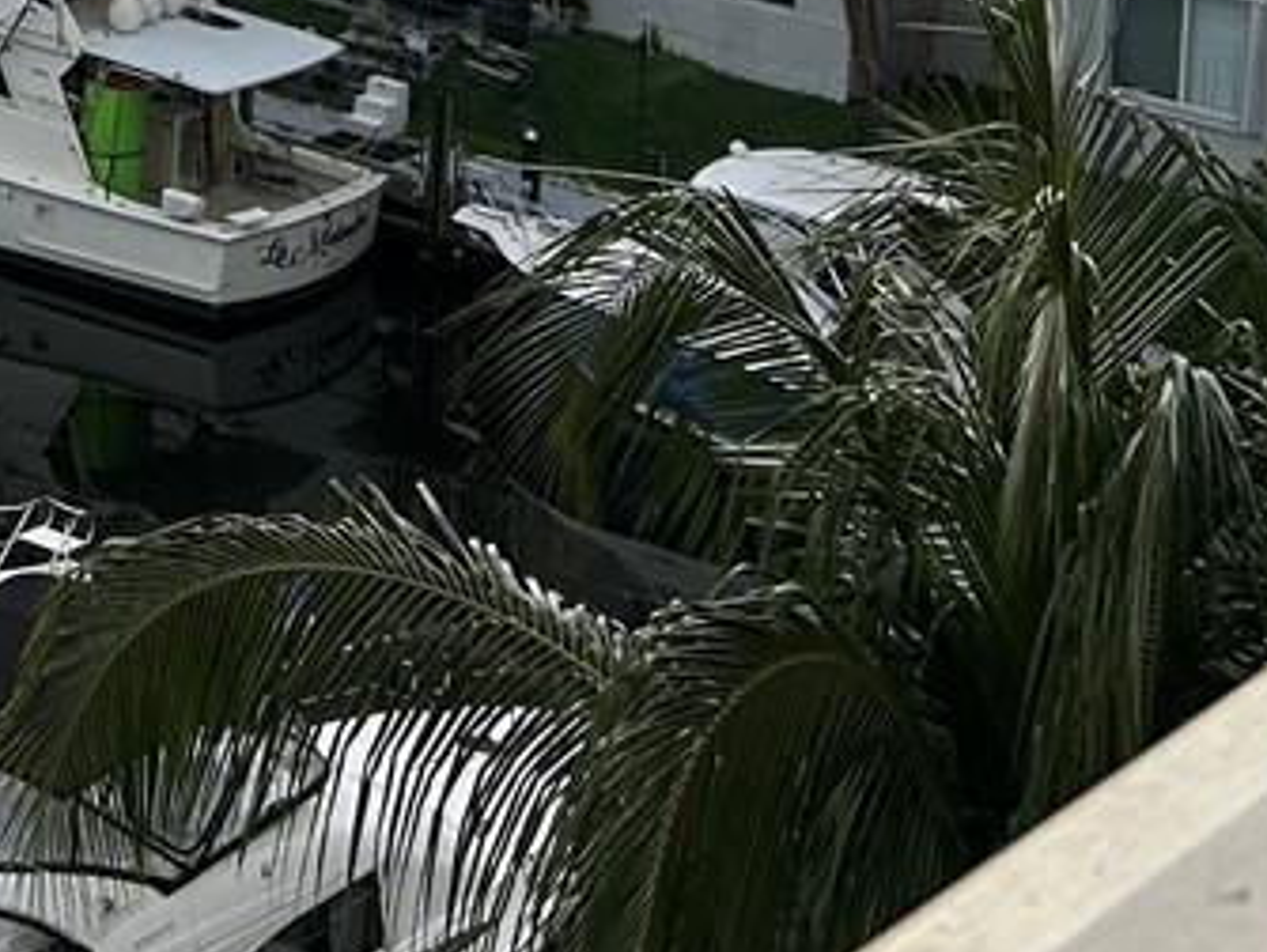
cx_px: -374
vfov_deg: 10.9
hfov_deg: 15.2
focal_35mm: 124
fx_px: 4543
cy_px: -937
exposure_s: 1/5882
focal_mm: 5.7
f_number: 1.5
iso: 50
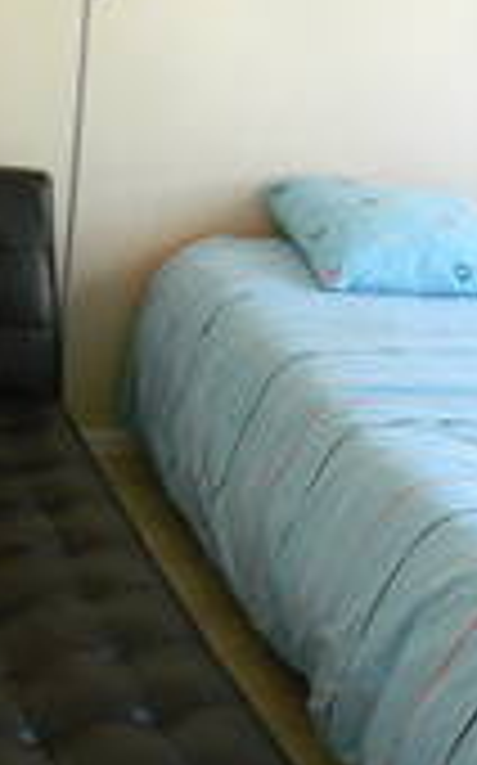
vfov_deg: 35.9
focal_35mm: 56
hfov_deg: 23.0
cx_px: 324
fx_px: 1167
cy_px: 518
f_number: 3.1
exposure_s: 1/30
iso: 400
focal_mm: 4.5
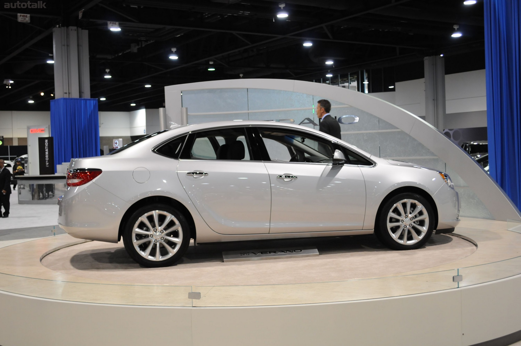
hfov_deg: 43.6
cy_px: 173
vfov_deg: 29.8
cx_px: 260
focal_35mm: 45
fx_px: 651
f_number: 4.5
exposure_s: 1/40
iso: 800
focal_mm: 30
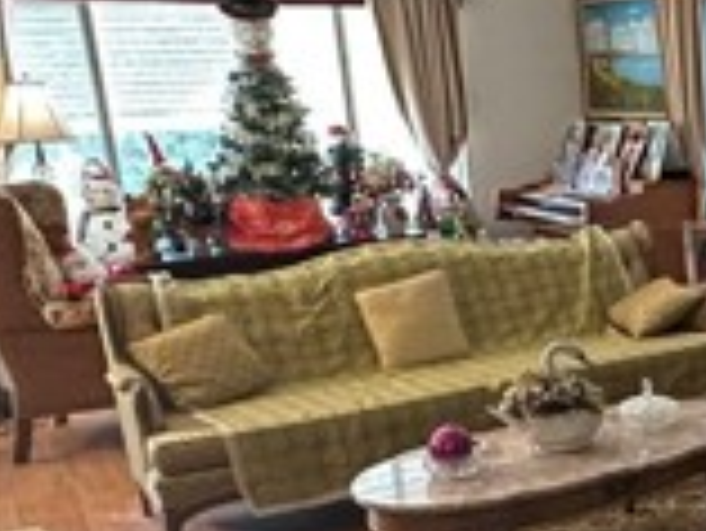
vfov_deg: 25.3
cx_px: 755
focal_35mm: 57
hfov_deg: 30.6
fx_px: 1163
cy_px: 410
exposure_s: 1/60
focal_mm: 2.22
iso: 640
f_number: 2.2
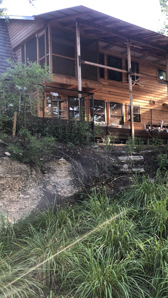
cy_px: 149
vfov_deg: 49.4
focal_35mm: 41
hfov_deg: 26.4
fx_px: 324
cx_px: 191
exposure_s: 1/40
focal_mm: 4
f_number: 1.8
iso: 25
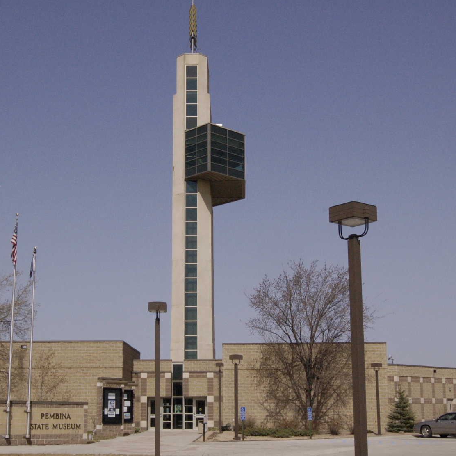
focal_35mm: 55
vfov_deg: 31.1
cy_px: 250
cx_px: 199
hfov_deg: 31.1
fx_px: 820
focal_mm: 24
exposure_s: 1/1250
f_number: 18
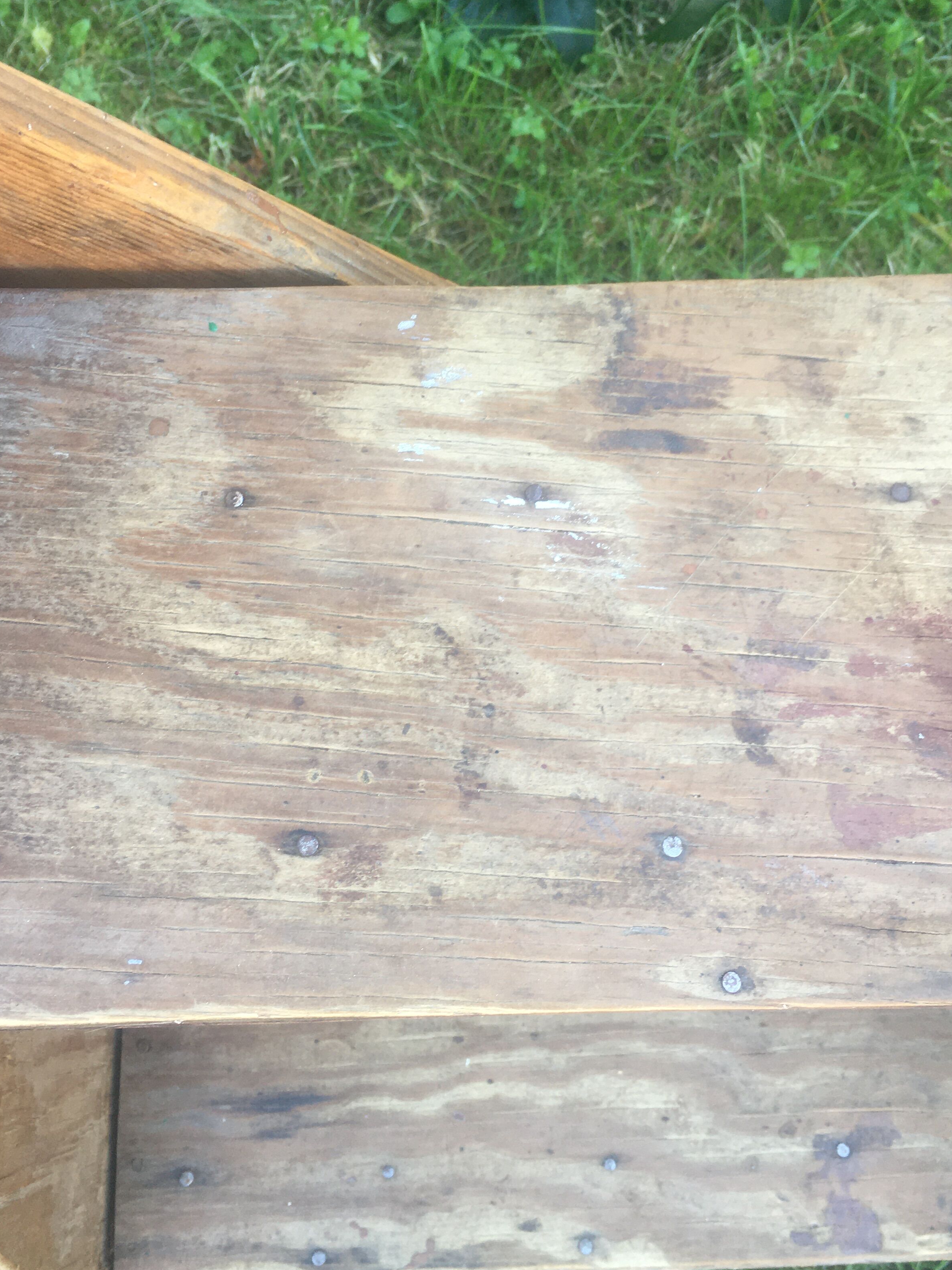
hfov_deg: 38.7
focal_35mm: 37
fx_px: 1357
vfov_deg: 49.9
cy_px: 534
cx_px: 475
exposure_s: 1/50
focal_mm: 4.15
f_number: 2.2
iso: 32
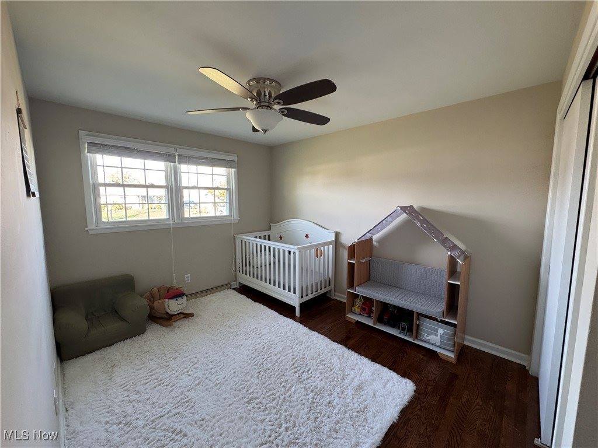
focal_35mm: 14
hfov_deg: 102.1
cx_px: 299
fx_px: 242
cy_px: 224
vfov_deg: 85.7
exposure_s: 1/60
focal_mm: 2.22
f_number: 2.2
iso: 250
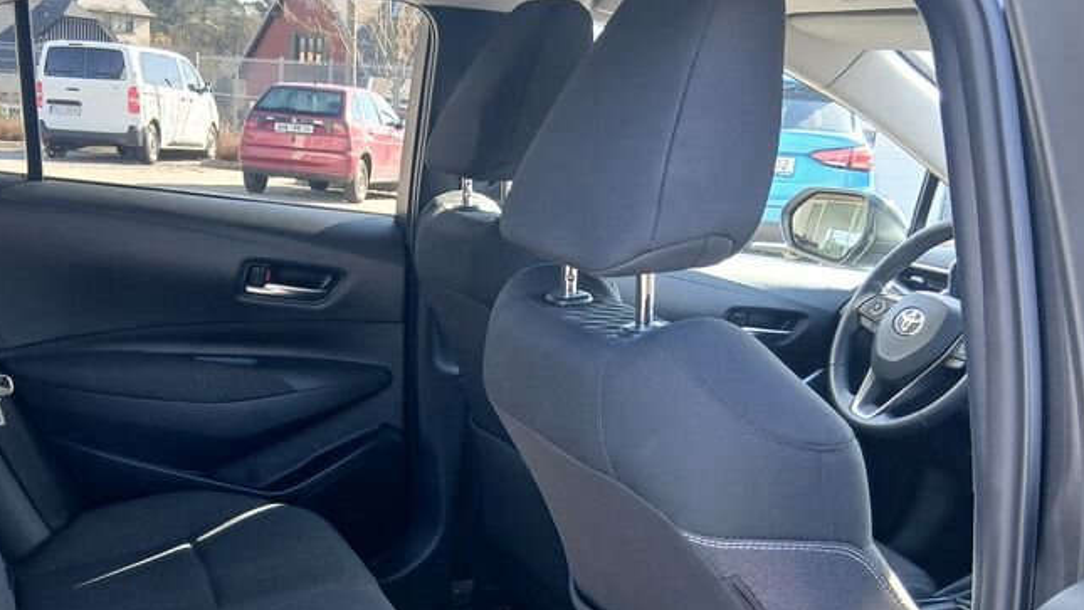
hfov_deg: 45.2
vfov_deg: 25.8
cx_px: 418
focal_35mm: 45
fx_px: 1294
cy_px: 536
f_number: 1.8
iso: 100
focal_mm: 3.98
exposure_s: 1/60
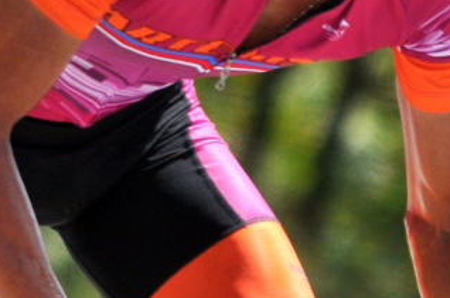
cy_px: 160
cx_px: 412
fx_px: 18060
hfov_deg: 1.4
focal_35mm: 1447
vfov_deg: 0.9
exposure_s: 1/1600
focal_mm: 300
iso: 400
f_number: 5.6
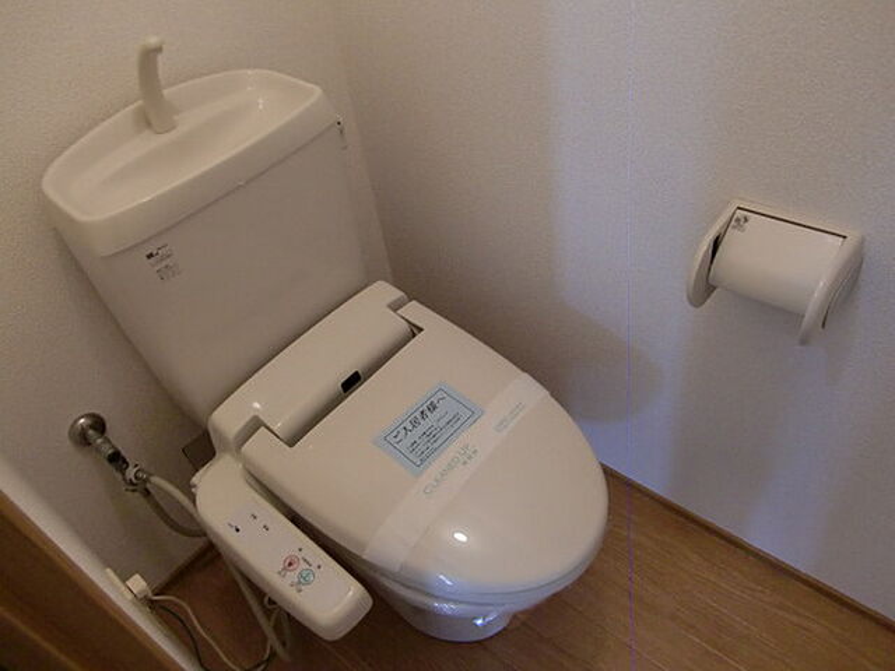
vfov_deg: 49.7
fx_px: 724
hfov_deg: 63.4
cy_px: 336
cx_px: 448
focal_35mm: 28
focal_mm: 4.9
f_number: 2.6
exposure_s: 1/50
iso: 400
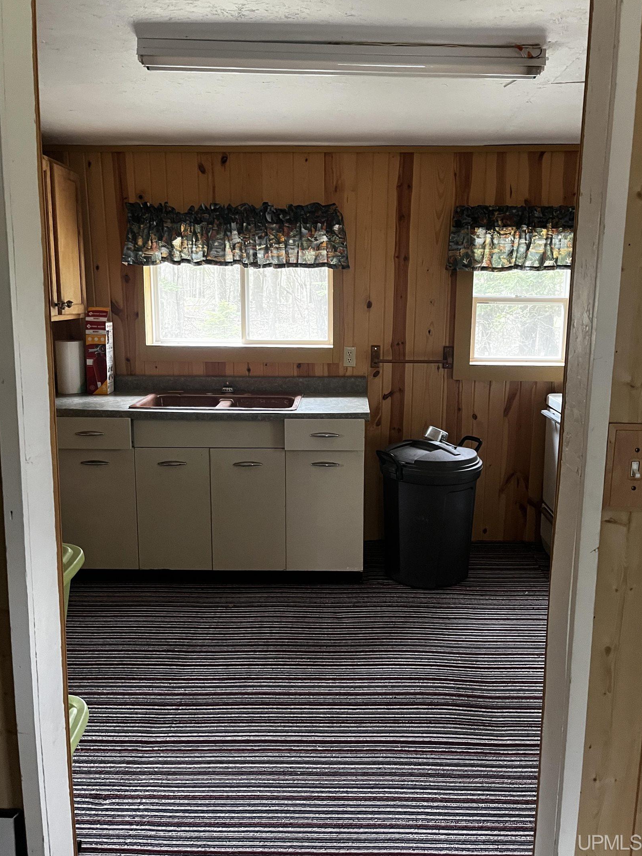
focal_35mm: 28
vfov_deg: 63.4
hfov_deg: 49.7
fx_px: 692
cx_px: 343
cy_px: 401
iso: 500
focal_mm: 5.1
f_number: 1.6
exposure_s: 1/40
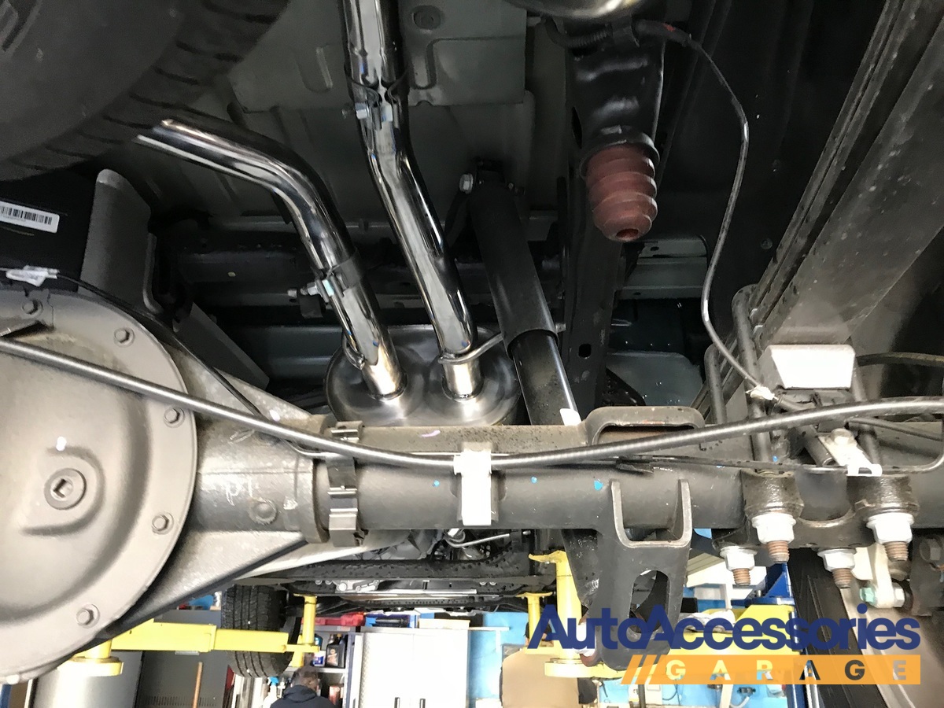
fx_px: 764
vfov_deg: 49.7
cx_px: 472
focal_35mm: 28
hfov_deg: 63.4
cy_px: 354
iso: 64
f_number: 1.8
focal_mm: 3.99
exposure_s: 1/15
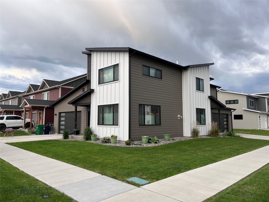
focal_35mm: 26
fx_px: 202
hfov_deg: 67.3
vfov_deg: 53.1
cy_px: 101
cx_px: 134
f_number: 1.6
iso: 40
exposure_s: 1/188
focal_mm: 5.1
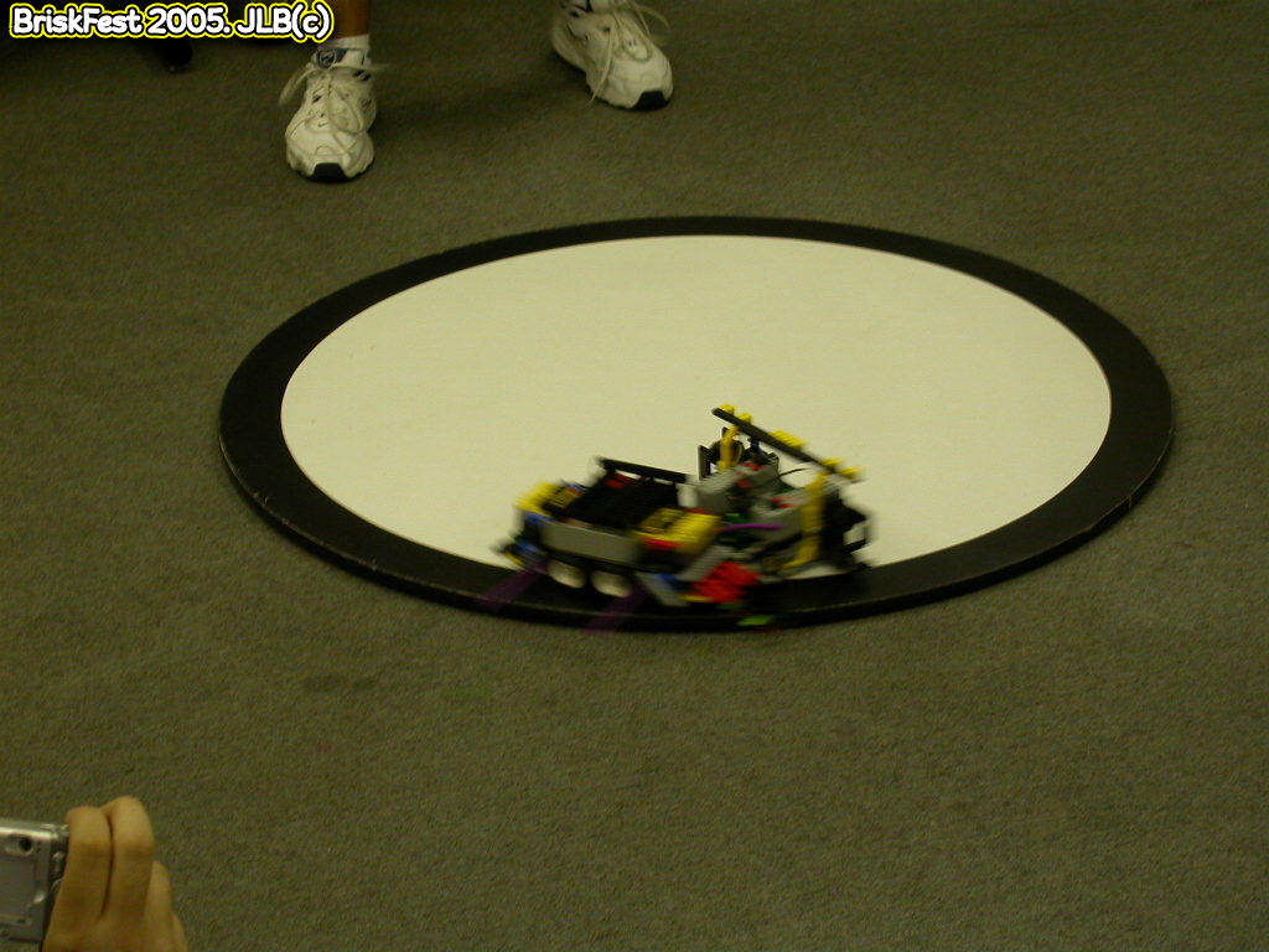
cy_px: 476
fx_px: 4069
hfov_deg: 17.7
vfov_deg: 13.3
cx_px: 634
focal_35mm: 111
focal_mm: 23.1
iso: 100
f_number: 4.2
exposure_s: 1/13.8
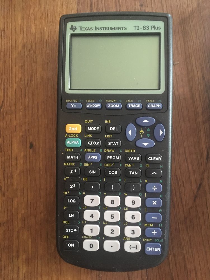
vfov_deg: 61.7
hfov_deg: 48.2
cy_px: 140
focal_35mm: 29
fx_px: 235
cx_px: 105
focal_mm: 4.15
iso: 320
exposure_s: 1/17
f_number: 2.2
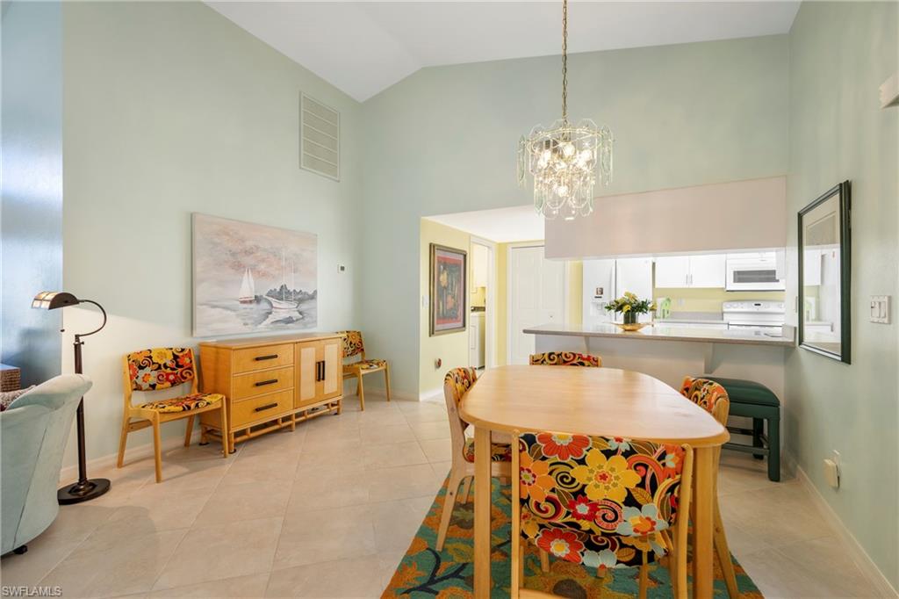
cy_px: 300
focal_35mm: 16
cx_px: 450
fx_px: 387
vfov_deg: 75.5
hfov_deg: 98.6
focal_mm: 15.5
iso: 720
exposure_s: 1/15
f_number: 4
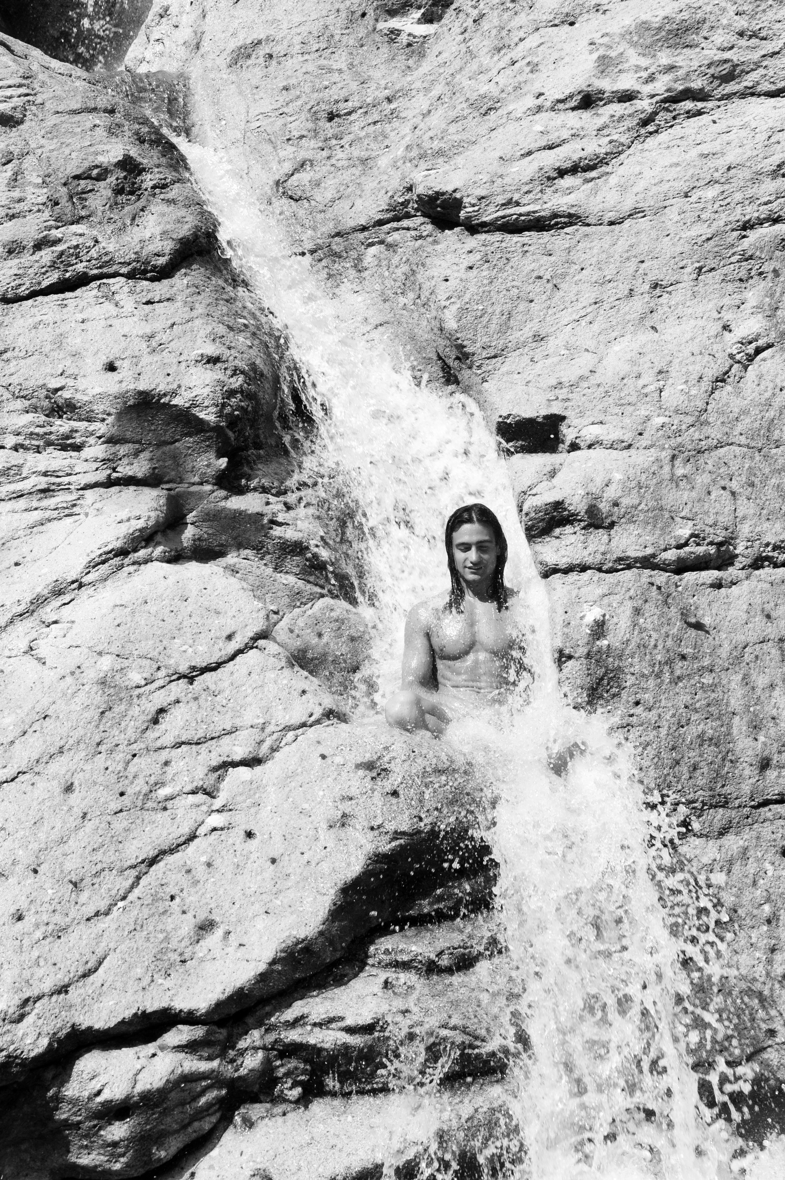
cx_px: 392
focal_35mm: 38
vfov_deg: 50.7
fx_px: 1244
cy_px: 590
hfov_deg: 35.0
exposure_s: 1/640
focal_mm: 38
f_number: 13
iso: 400
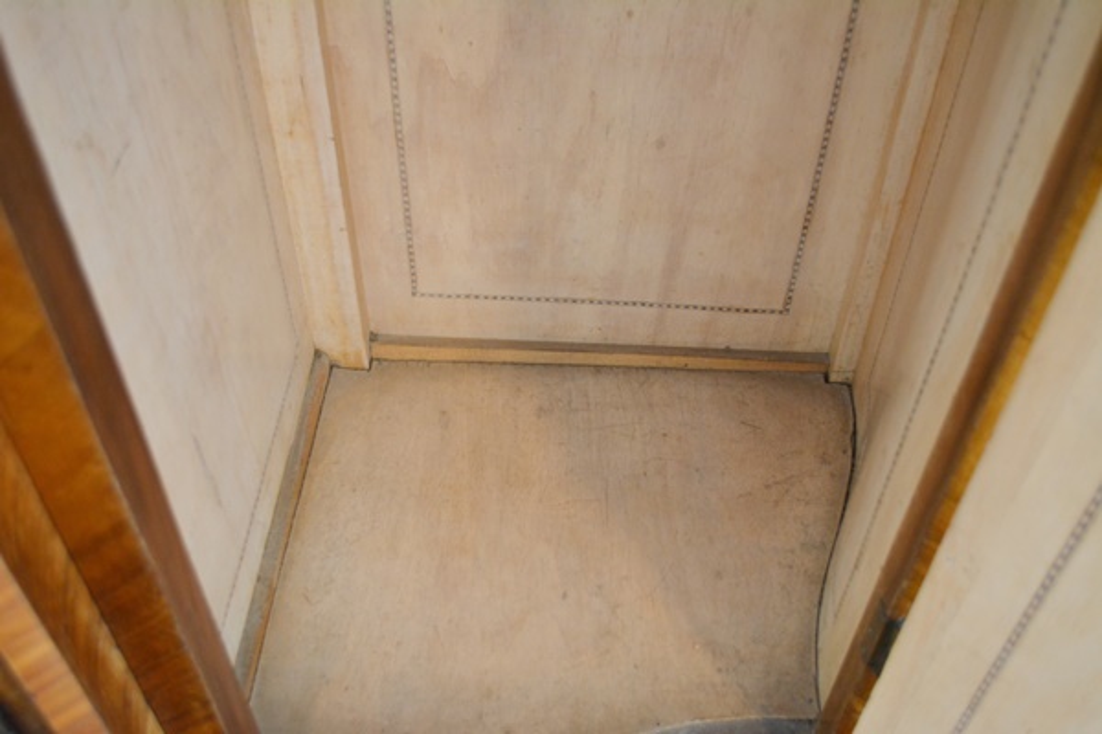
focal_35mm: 36
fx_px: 1102
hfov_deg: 53.1
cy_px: 367
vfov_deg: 36.9
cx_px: 551
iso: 1400
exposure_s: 1/30
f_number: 4
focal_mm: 24
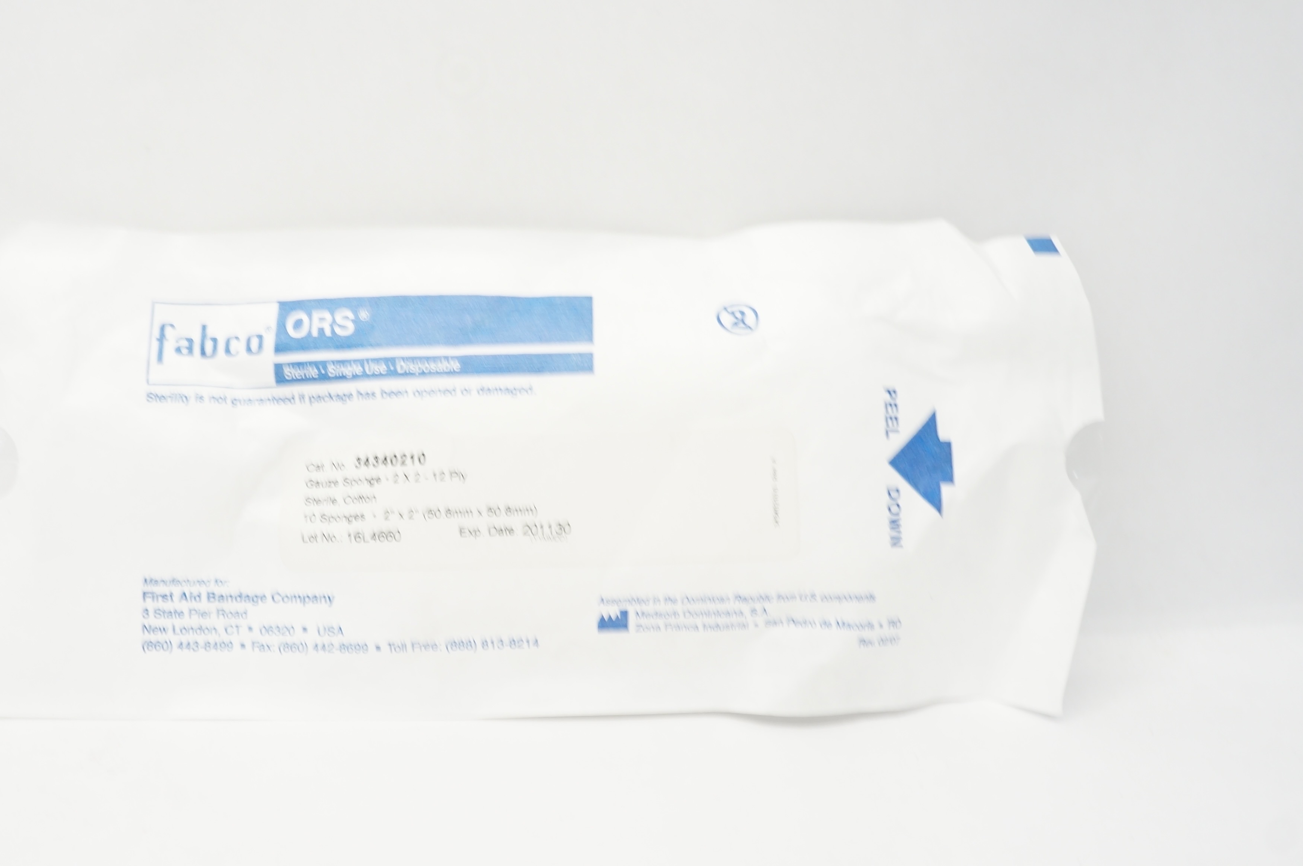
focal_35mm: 38
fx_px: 1374
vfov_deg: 35.0
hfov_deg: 50.4
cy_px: 442
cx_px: 522
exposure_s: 1/20
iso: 400
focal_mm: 18
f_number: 8
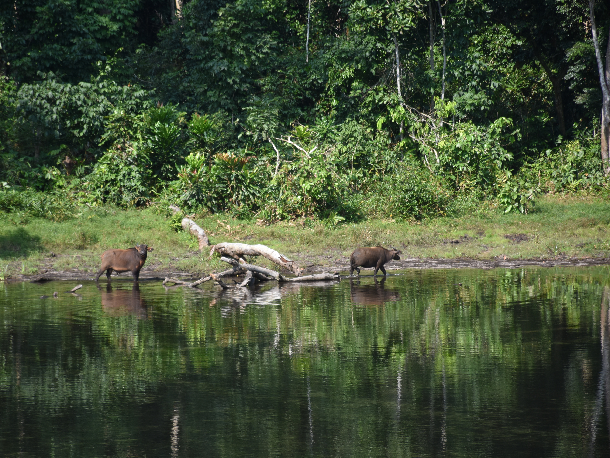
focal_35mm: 228
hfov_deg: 8.7
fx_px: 4018
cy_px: 228
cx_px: 276
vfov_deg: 6.5
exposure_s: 1/500
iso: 250
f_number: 5.6
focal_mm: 140
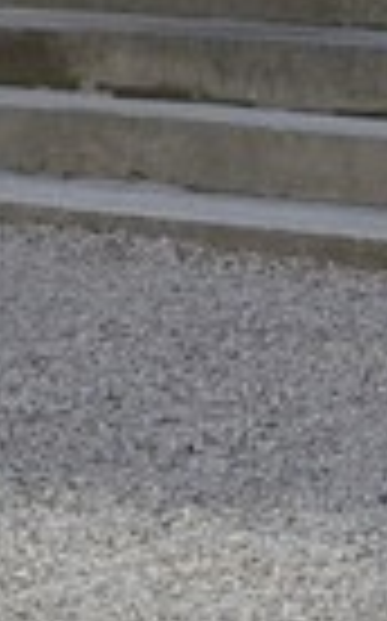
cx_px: 662
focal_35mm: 342
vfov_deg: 5.5
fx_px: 5783
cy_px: -1755
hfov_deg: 3.8
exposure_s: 1/250
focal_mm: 29
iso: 200
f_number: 9
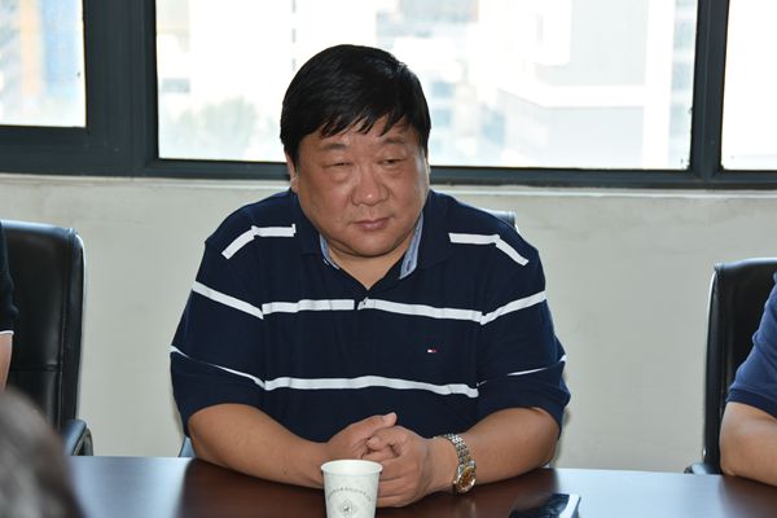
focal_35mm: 98
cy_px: 259
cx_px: 388
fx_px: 2104
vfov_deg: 14.0
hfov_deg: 20.9
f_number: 5
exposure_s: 1/200
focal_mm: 65
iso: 400
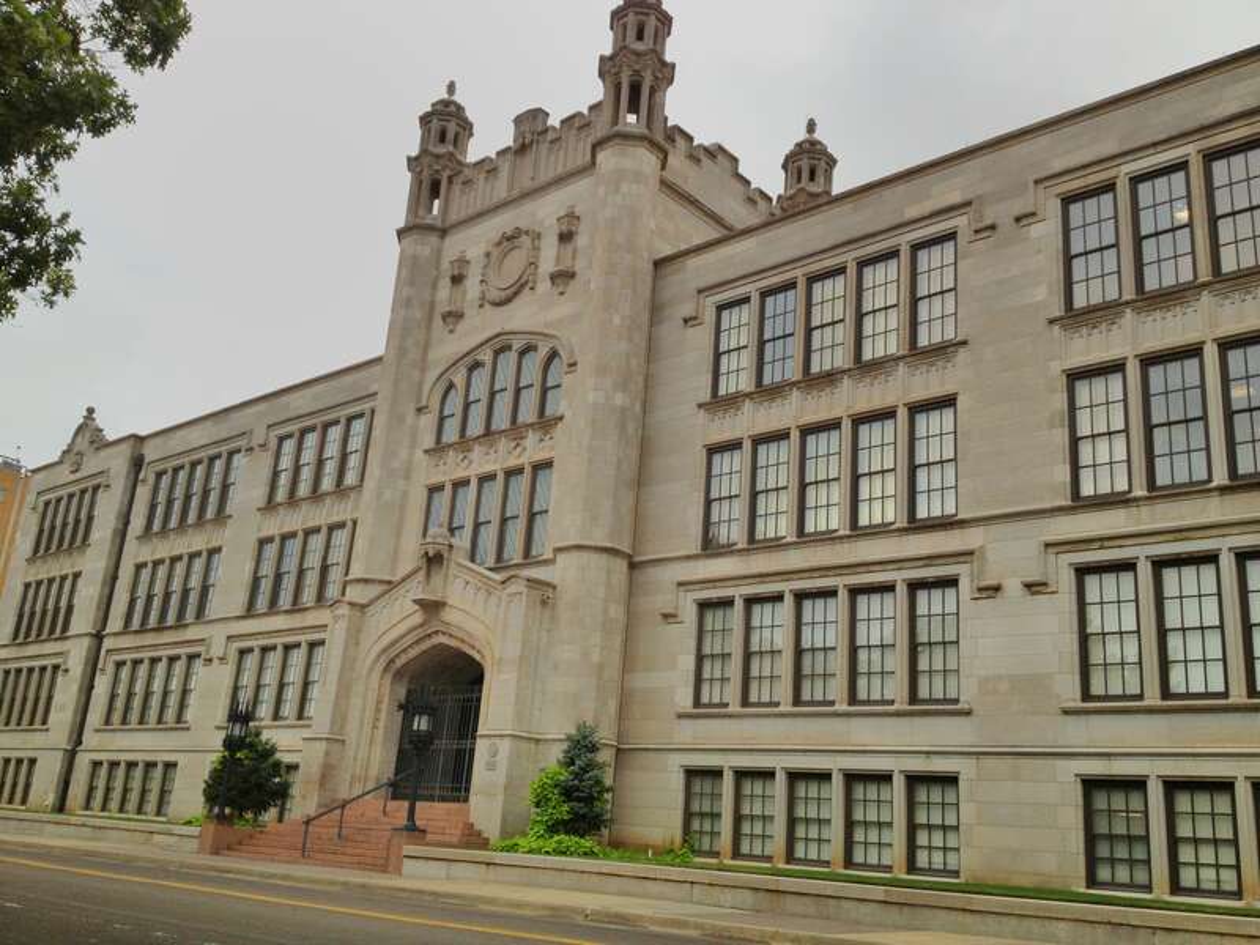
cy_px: 472
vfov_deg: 40.7
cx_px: 630
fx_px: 1274
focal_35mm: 35
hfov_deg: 52.6
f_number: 2.4
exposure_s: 1/120
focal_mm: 4.28
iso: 64
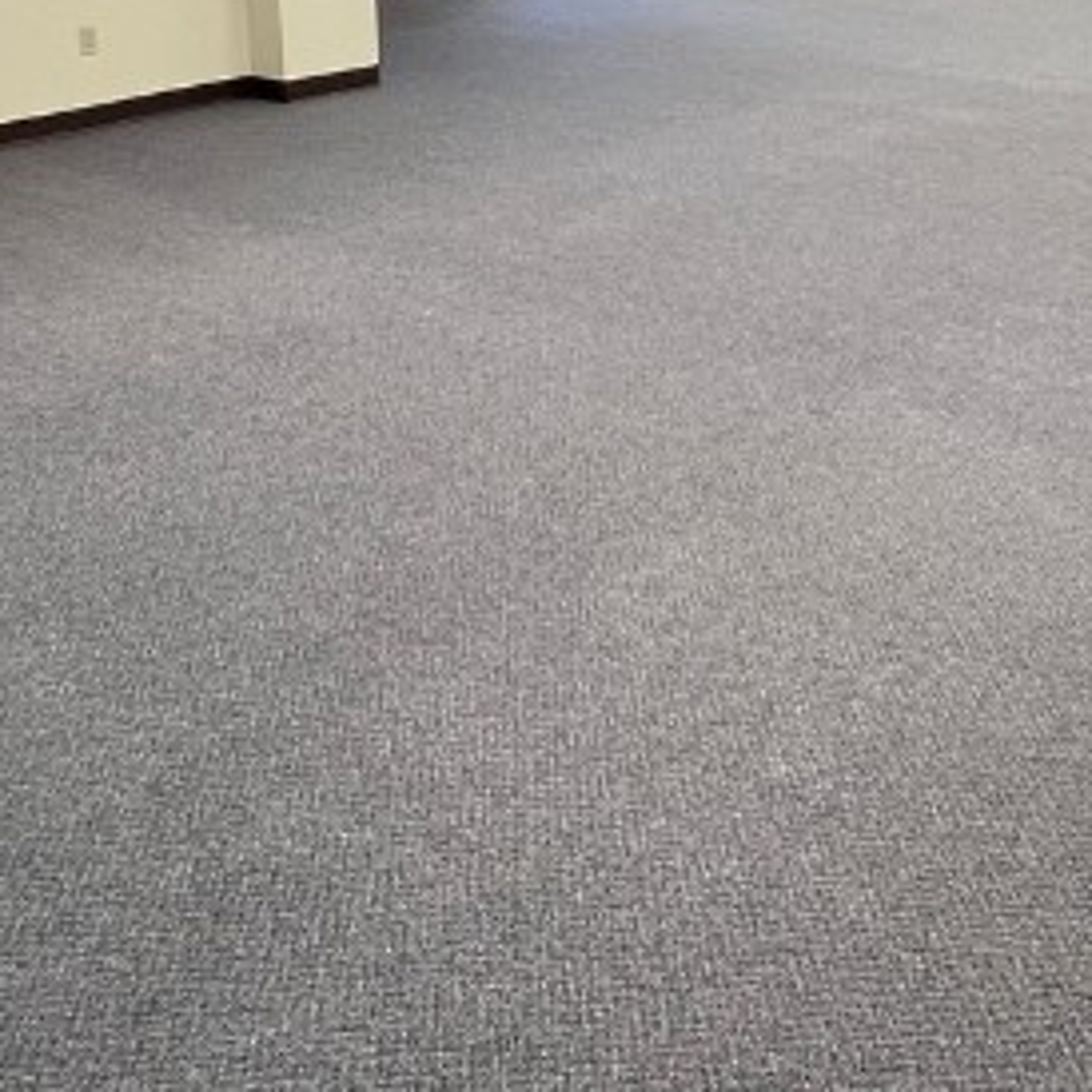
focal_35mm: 43
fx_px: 1535
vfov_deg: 36.3
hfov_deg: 38.6
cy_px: 72
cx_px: 749
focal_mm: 1.57
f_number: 1.8
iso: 160
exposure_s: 1/120
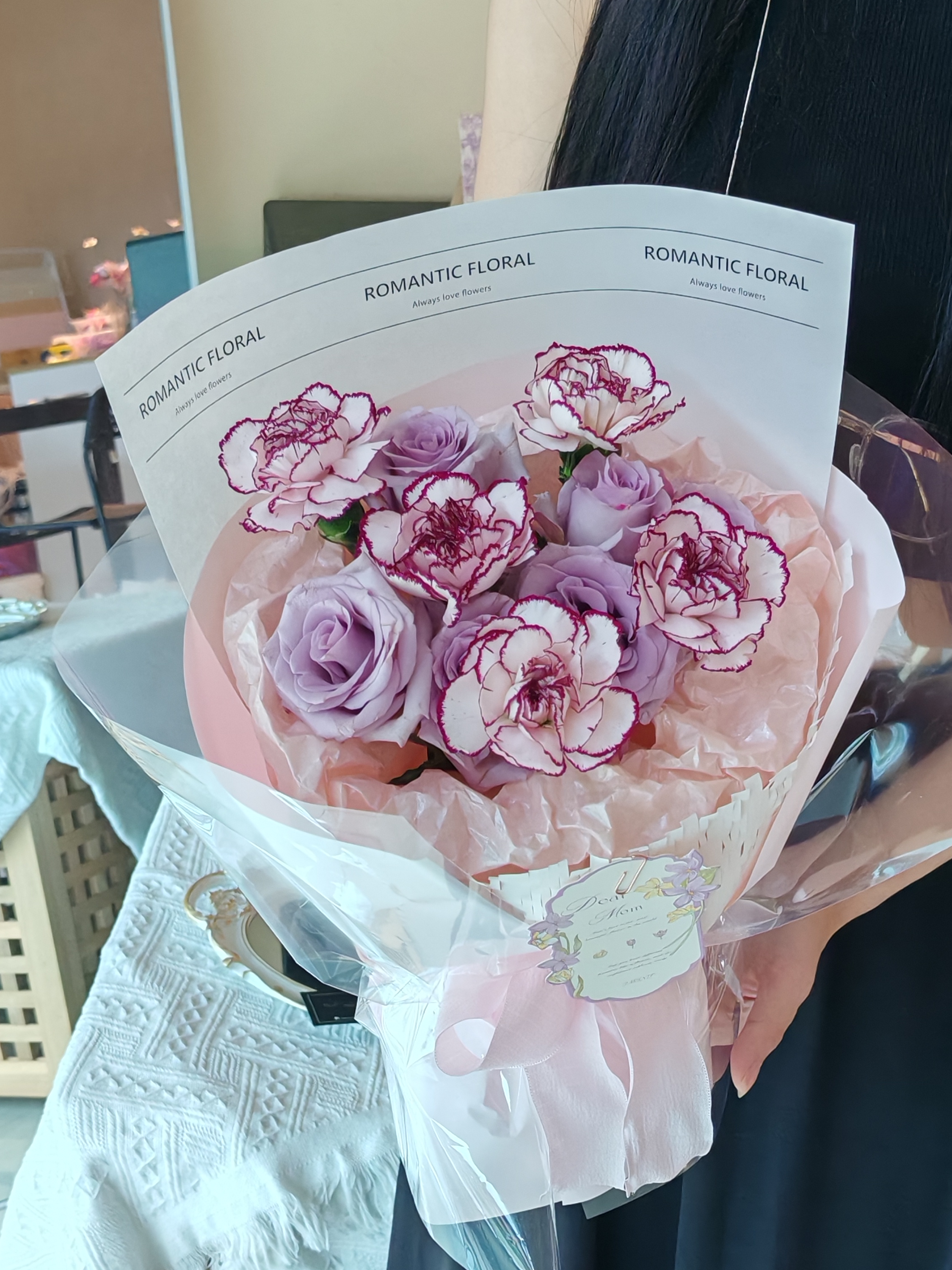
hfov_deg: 26.1
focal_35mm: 56
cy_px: 839
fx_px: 2054
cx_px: 554
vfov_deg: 34.1
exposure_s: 1/100
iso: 160
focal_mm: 5.52
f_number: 1.95
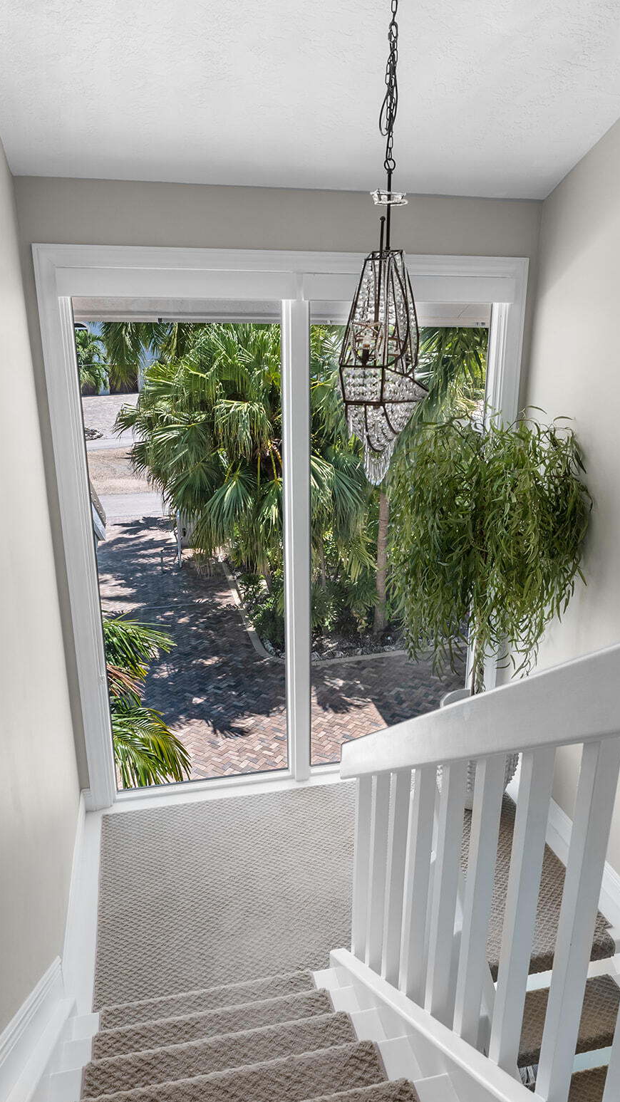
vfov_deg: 71.9
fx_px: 760
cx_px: 318
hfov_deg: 44.4
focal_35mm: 26
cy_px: 542
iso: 400
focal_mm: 24
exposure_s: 1/60
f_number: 8
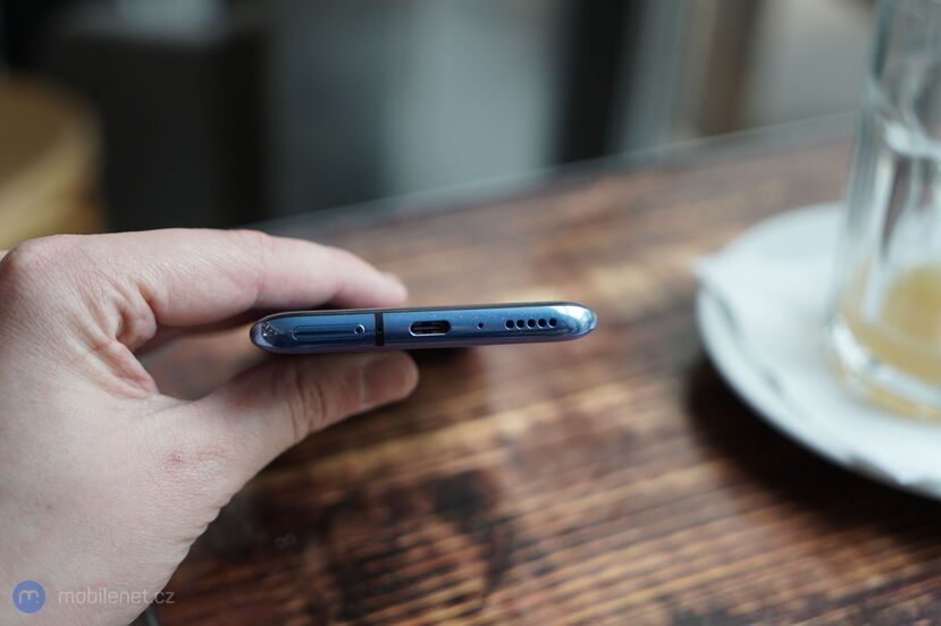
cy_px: 313
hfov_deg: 37.5
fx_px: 1385
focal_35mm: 53
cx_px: 470
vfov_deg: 25.5
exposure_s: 1/200
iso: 800
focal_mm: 53
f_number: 4
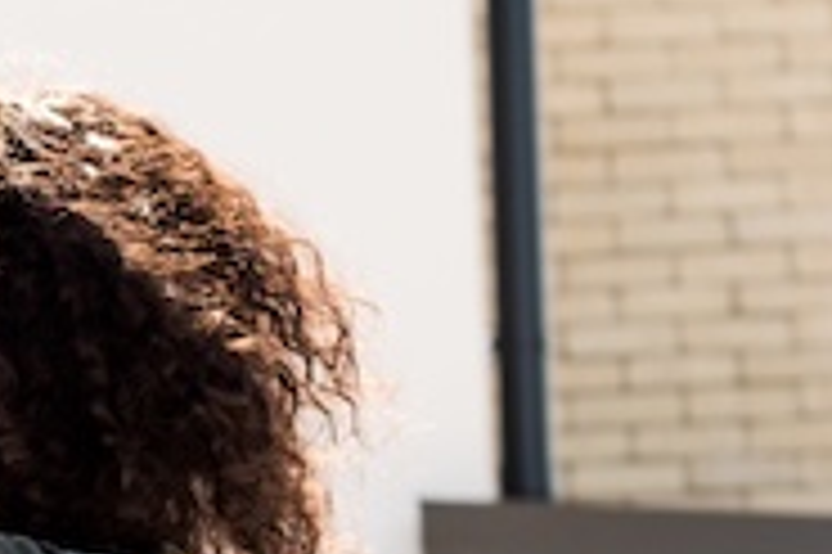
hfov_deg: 6.1
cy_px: 556
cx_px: -1075
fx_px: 7504
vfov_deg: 4.2
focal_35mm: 325
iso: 160
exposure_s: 1/400
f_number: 5
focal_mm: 50
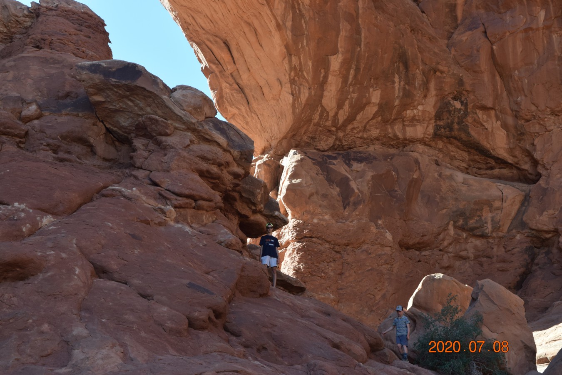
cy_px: 188
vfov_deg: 17.5
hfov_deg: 26.0
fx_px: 1218
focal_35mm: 78
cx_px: 281
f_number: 8
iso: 400
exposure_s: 1/250
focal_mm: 52
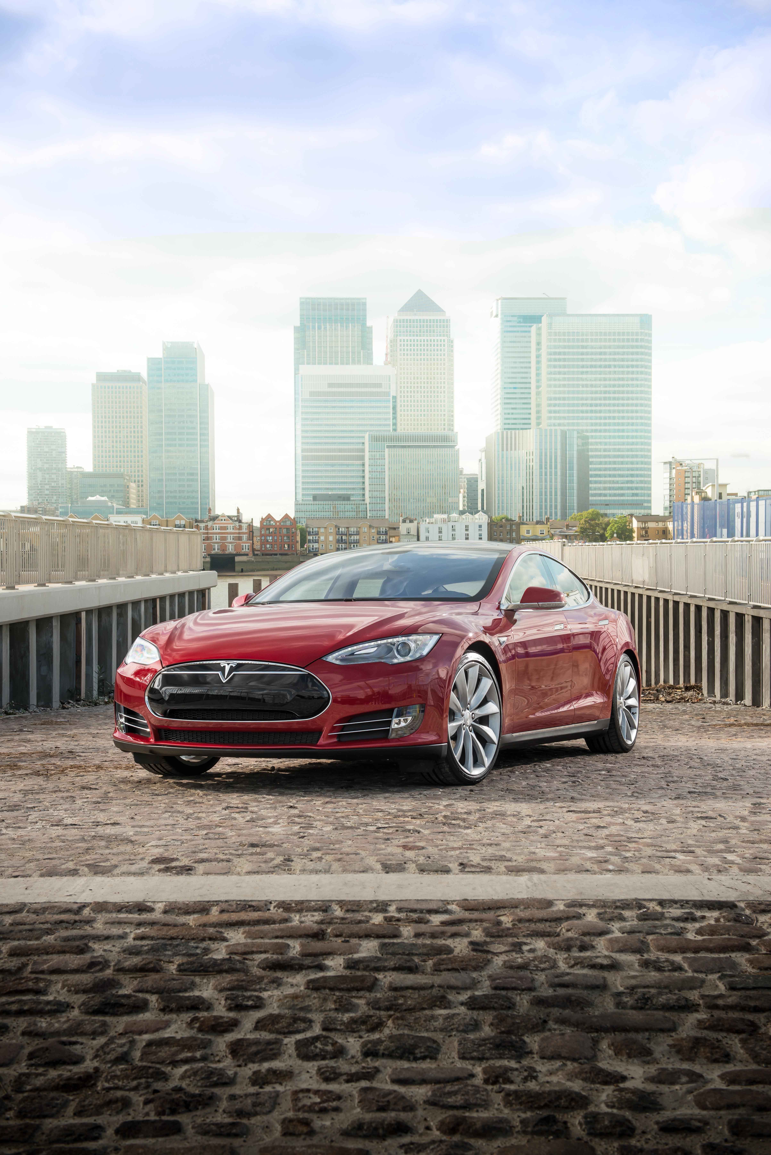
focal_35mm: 45
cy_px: 578
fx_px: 1445
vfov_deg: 43.6
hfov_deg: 29.9
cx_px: 386
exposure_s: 1/100
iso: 200
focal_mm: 45
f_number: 8
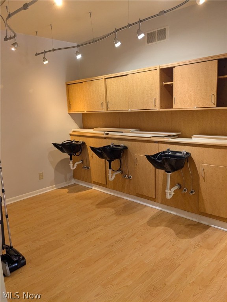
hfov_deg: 51.4
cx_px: 114
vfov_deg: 65.3
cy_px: 151
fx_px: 236
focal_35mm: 27
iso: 215
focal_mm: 4.38
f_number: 1.73
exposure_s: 1/120
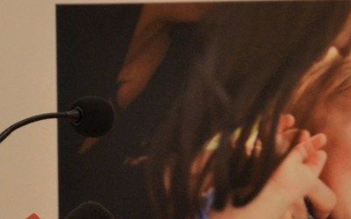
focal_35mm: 562
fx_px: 5374
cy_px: 162
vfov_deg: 2.3
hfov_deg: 3.7
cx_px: 304
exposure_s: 1/125
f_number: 5.6
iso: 400
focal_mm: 105
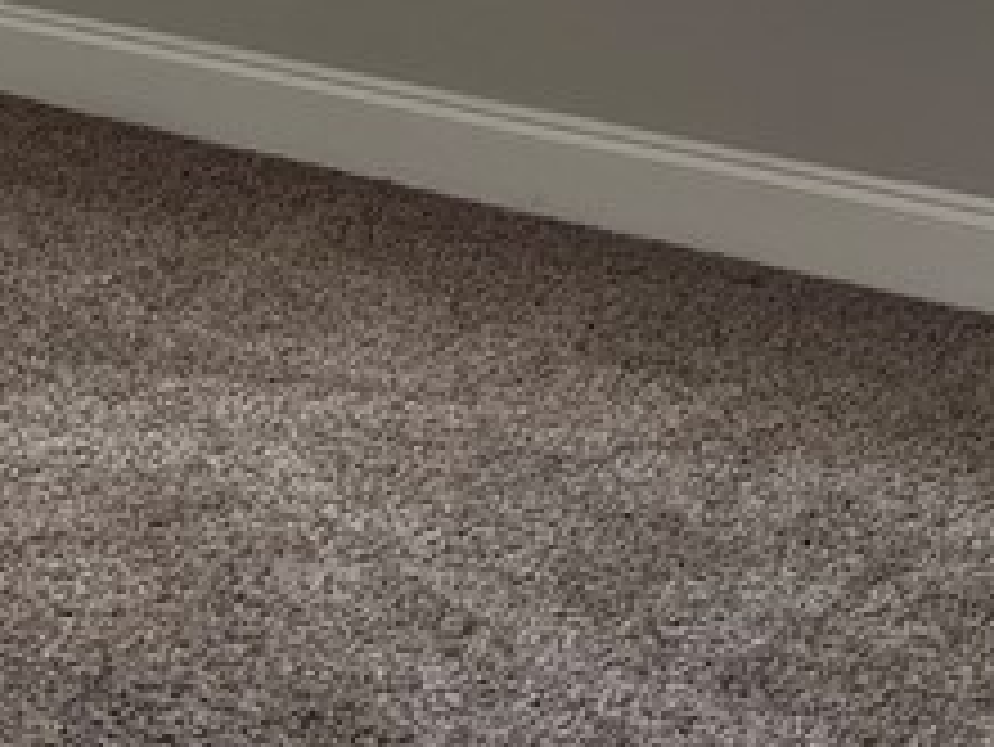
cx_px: 616
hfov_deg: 16.9
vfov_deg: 11.1
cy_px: -958
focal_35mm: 116
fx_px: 3333
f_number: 1.6
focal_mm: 5.1
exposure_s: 1/120
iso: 40
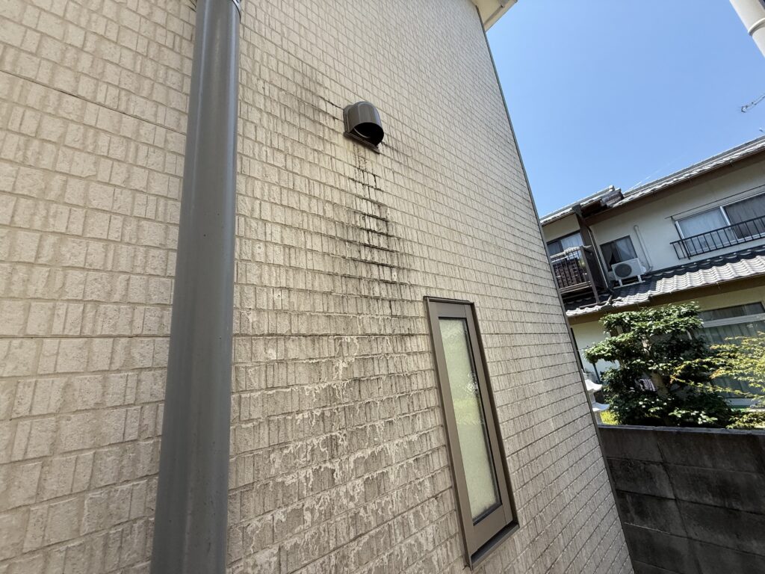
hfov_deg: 102.1
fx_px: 309
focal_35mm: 14
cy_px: 287
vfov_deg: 85.7
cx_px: 382
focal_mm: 2.22
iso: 64
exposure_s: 1/1105
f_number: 2.2
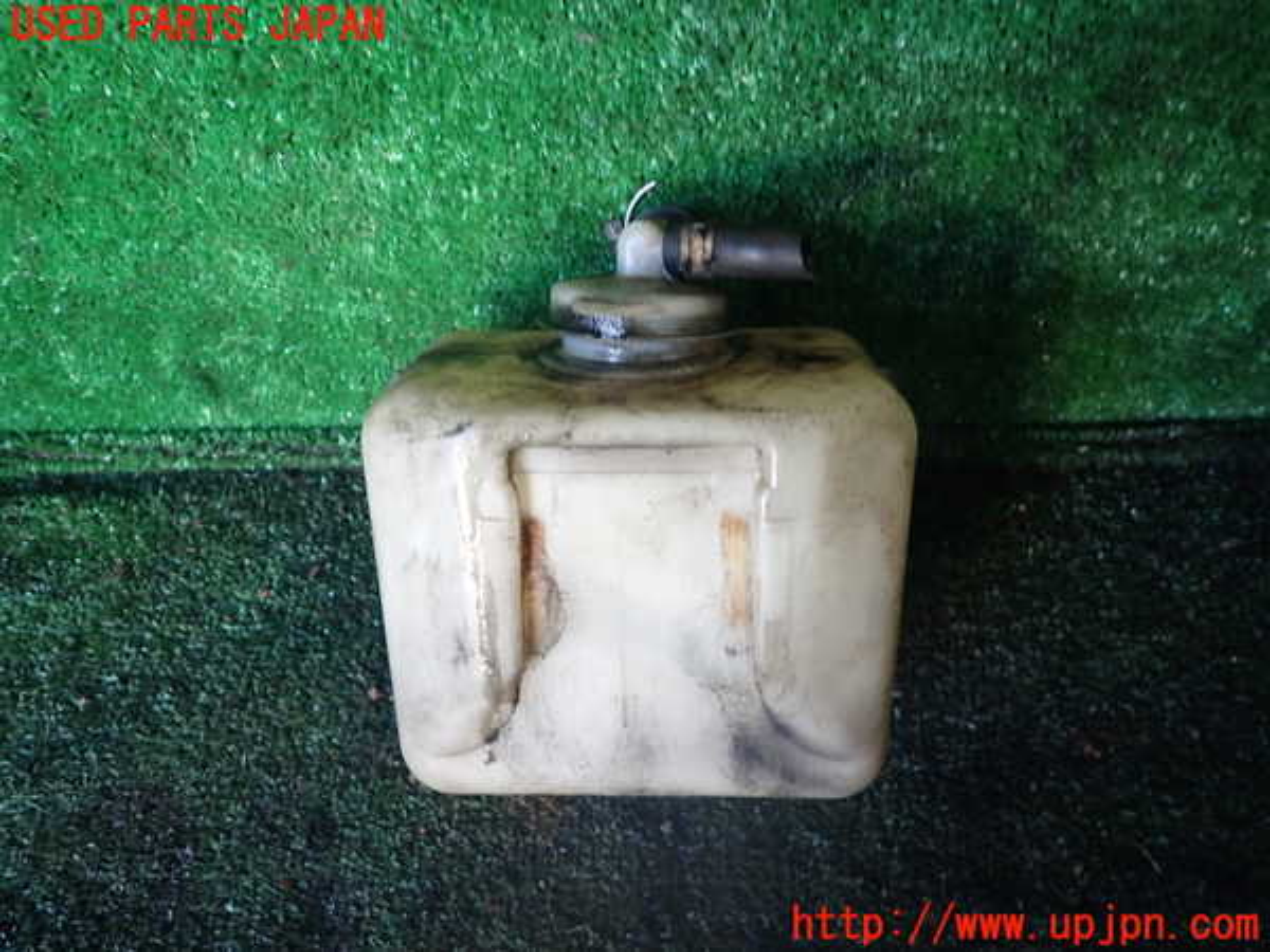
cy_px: 476
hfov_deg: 69.4
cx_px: 635
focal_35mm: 25
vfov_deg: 54.9
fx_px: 917
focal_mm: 4.5
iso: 200
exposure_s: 1/40
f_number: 2
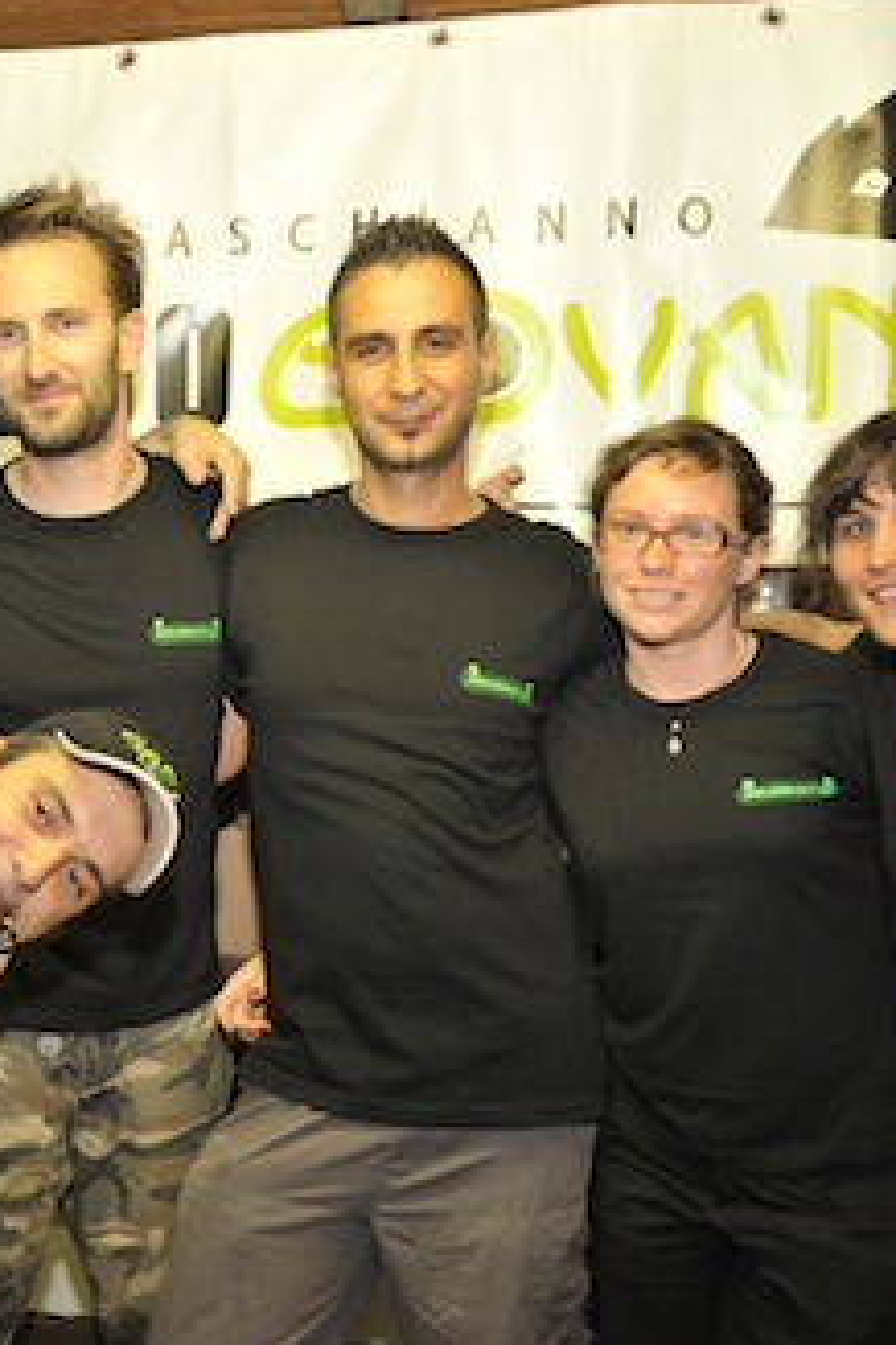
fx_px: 1941
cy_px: 668
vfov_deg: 38.2
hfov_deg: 25.4
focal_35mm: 52
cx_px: 148
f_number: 5
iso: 1600
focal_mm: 34
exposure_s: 1/100
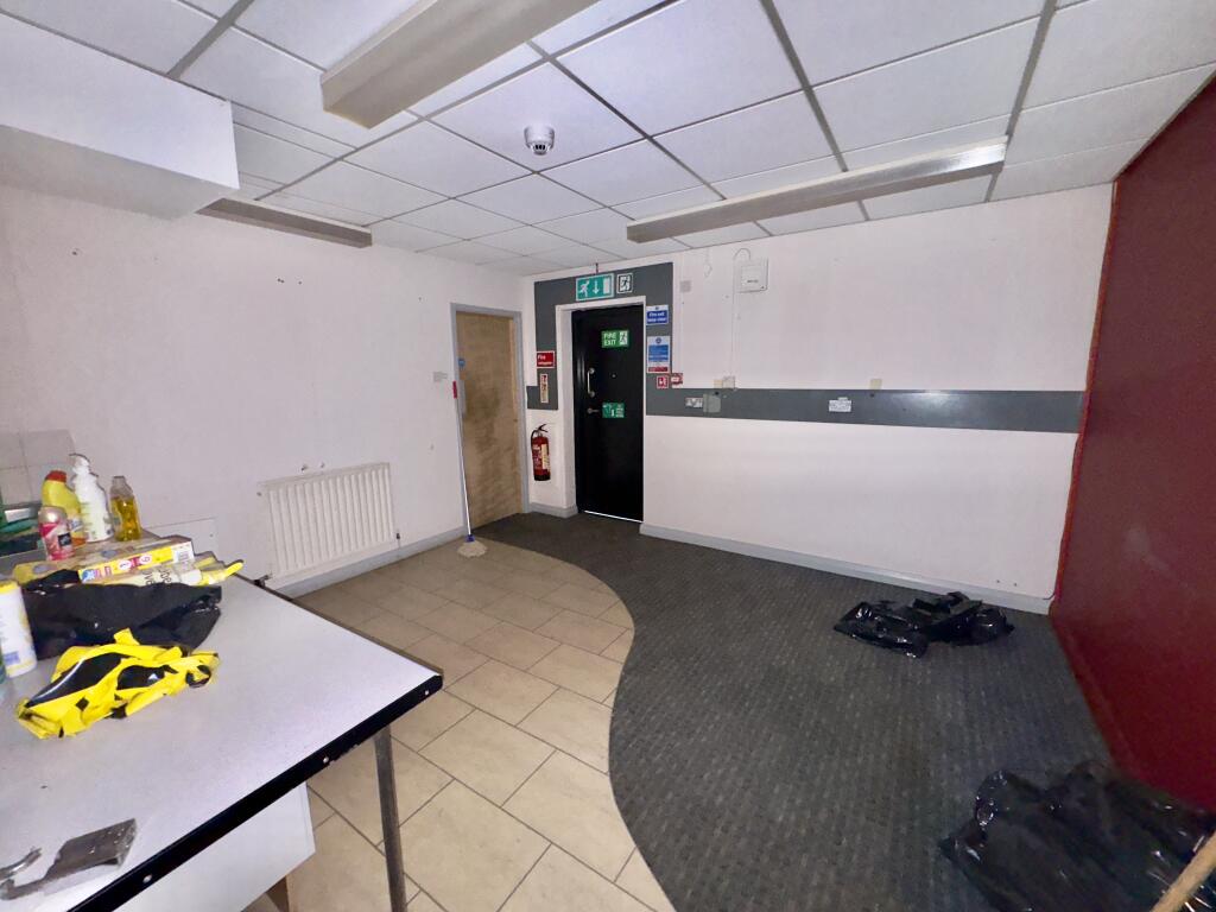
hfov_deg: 102.1
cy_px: 456
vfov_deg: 85.7
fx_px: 492
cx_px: 608
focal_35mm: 14
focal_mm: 2.22
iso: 500
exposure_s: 1/16
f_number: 2.2
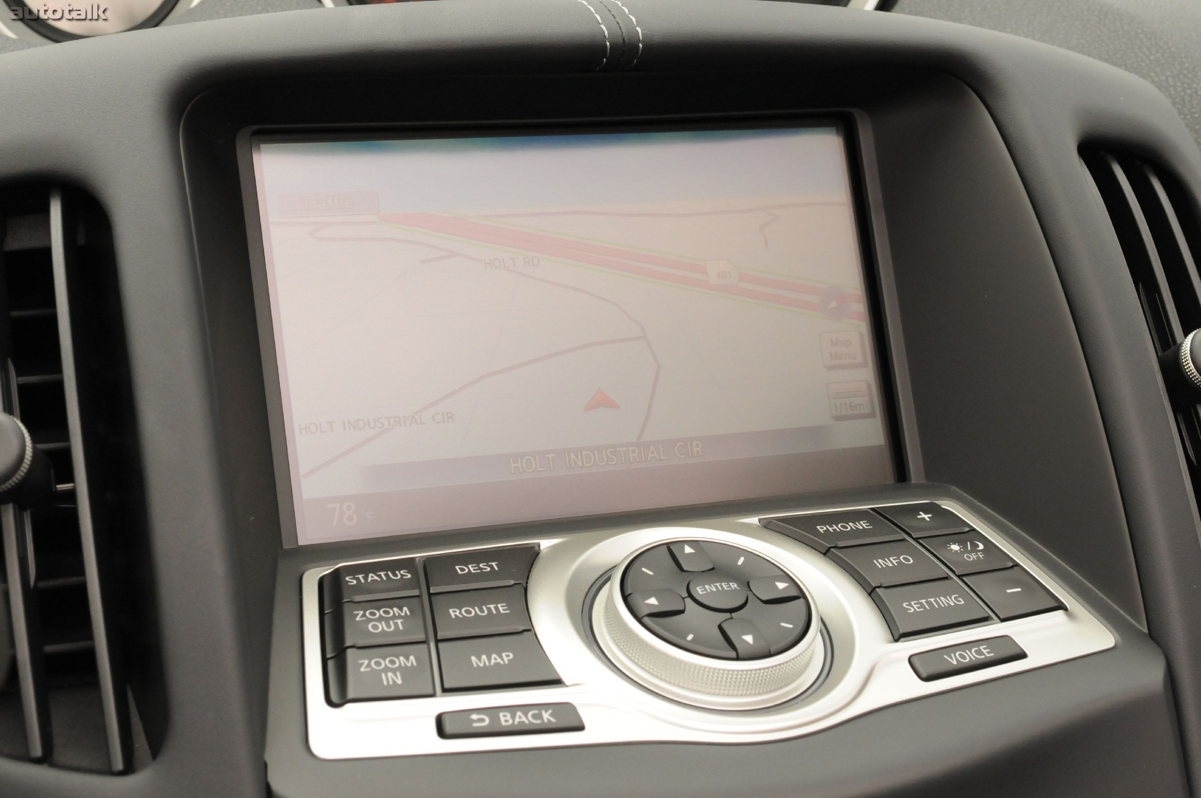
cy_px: 399
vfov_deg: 19.7
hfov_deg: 29.3
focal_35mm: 69
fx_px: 2299
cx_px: 600
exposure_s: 1/400
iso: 1250
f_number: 9
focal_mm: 46
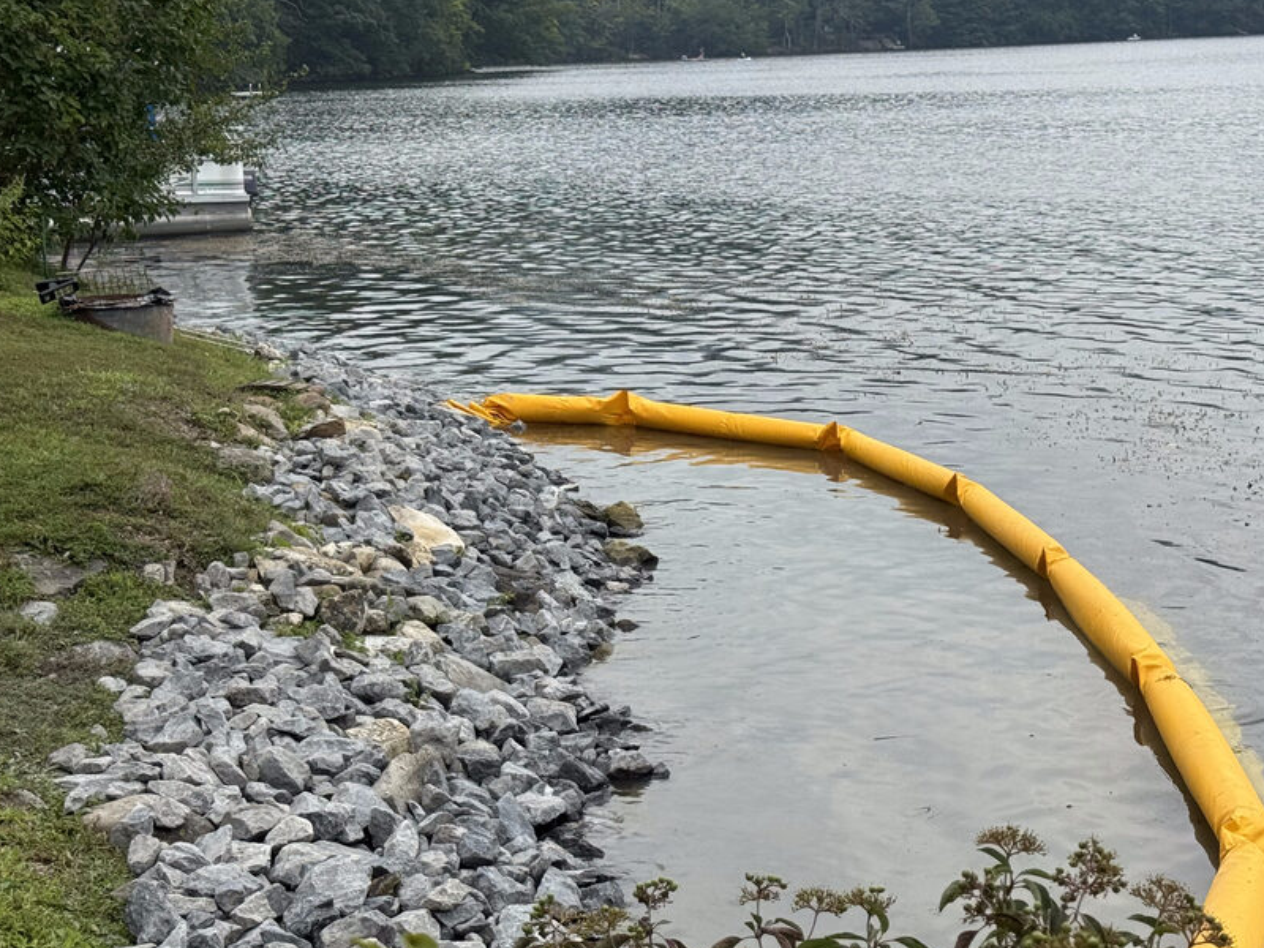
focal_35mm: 72
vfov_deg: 20.4
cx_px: 725
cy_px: 491
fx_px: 2629
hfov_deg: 27.0
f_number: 1.78
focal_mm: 6.76
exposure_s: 1/3817
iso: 64
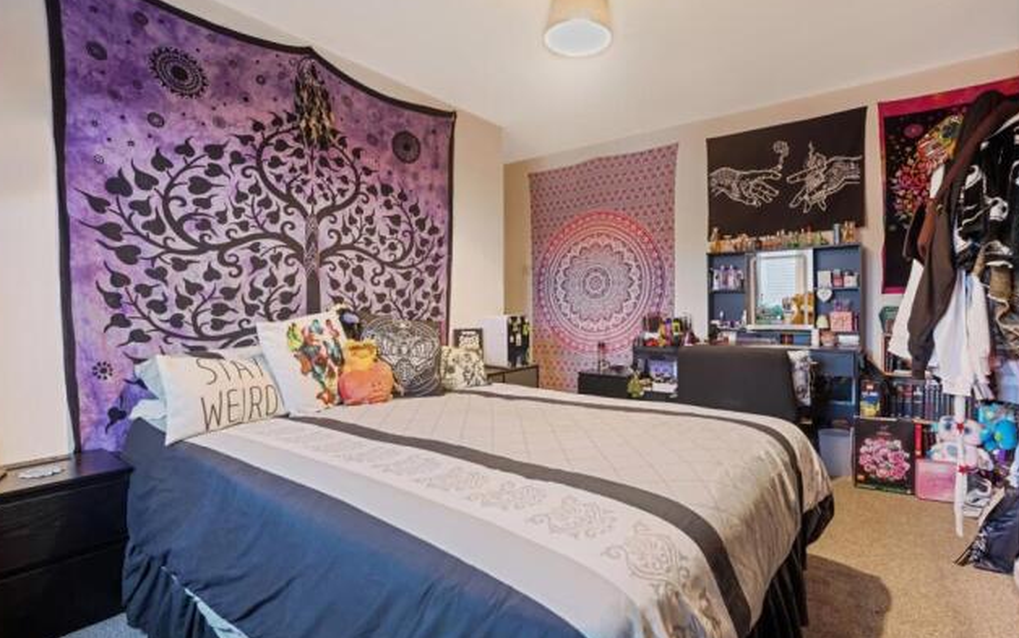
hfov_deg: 94.3
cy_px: 337
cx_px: 509
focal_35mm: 17
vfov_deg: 68.0
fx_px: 472
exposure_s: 1/4
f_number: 5.6
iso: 3200
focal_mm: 16
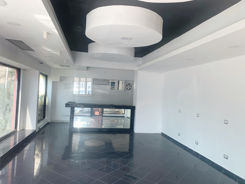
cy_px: 92
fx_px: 184
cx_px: 122
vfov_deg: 53.1
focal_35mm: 26
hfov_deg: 67.3
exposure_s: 1/131
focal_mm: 4.25
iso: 25
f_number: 1.8
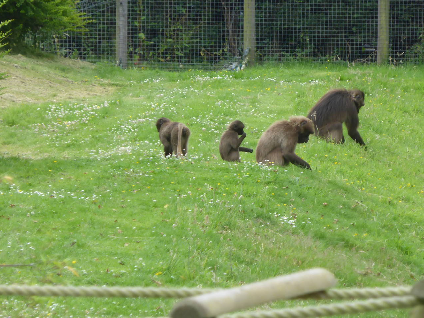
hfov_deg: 4.4
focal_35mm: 455
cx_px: 261
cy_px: 177
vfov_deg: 3.3
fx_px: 5573
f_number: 5.9
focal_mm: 65
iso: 200
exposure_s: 1/100
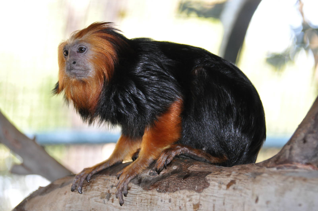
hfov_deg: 11.0
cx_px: 159
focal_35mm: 188
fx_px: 1654
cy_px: 106
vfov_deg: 7.3
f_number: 5.6
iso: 1000
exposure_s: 1/60
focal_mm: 125
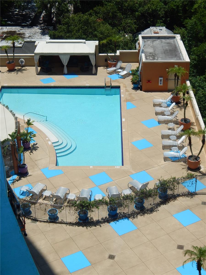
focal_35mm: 61
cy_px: 138
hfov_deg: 24.0
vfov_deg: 31.7
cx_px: 103
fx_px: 484
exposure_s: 1/500
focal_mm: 10.9
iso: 125
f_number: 7.9
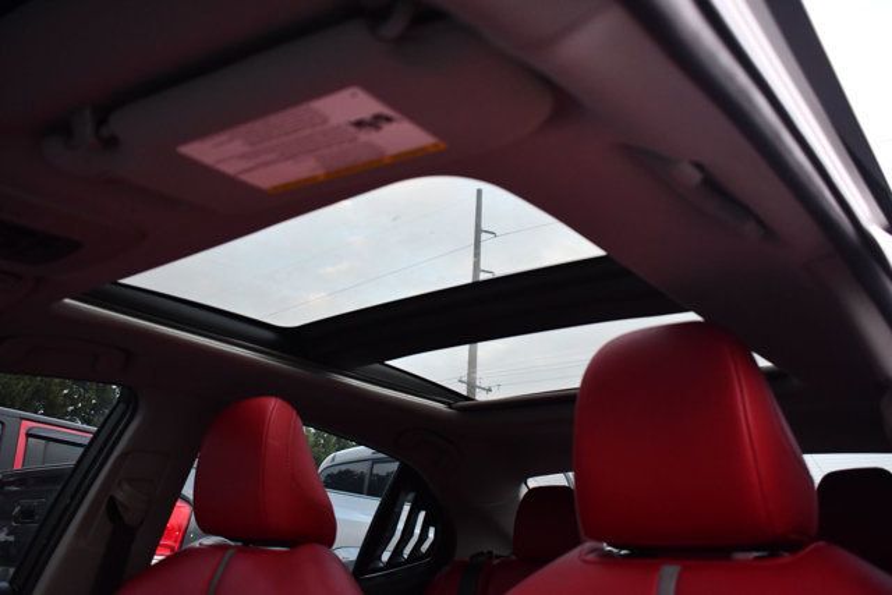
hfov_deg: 57.2
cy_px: 298
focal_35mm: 33
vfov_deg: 40.0
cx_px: 446
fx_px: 818
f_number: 3.8
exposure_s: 1/125
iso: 1100
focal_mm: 22
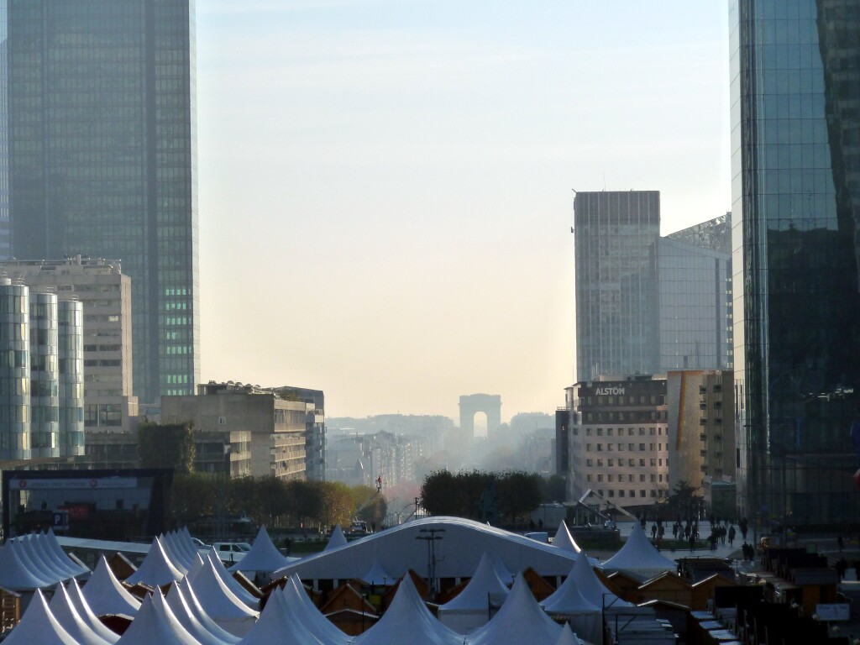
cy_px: 322
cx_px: 430
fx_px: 4199
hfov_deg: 11.7
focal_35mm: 169
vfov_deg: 8.8
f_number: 5.6
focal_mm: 27.8
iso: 125
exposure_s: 1/800
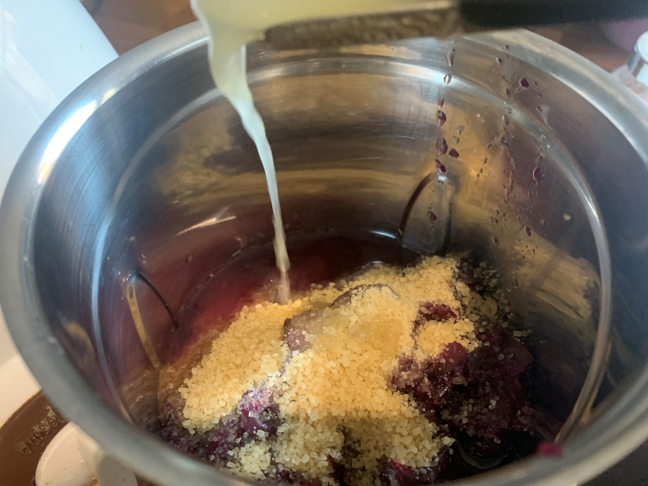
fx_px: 487
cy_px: 243
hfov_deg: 67.3
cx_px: 324
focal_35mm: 26
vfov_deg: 53.1
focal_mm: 4.25
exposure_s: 1/33
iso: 250
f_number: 1.8
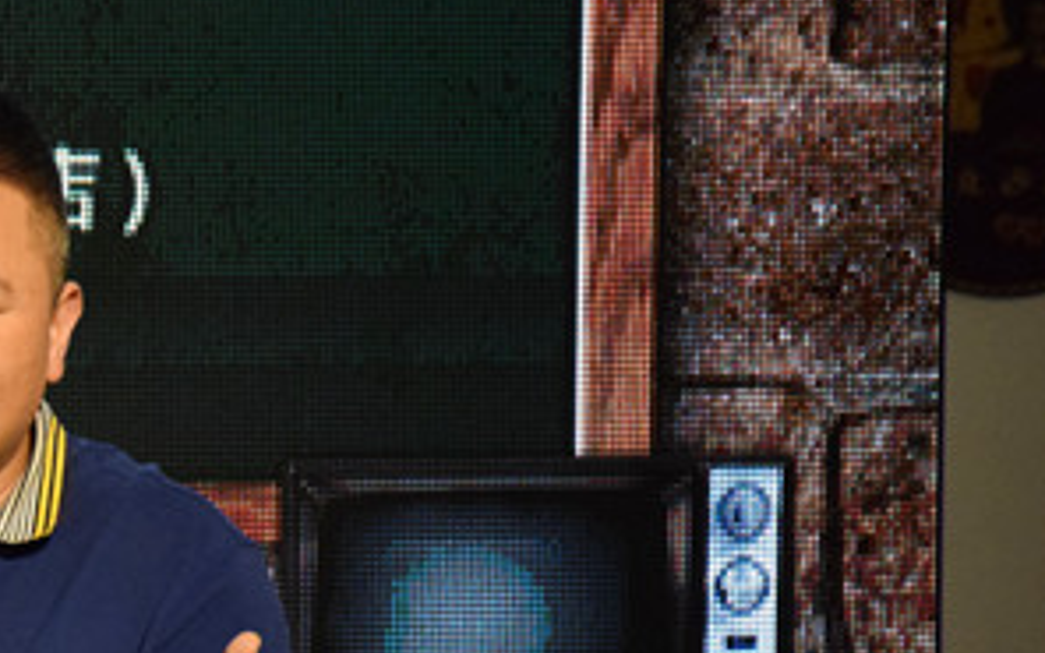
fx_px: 13699
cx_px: -127
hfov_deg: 4.4
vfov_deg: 2.7
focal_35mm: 481
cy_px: 452
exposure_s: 1/125
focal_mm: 140
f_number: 5.6
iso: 3200
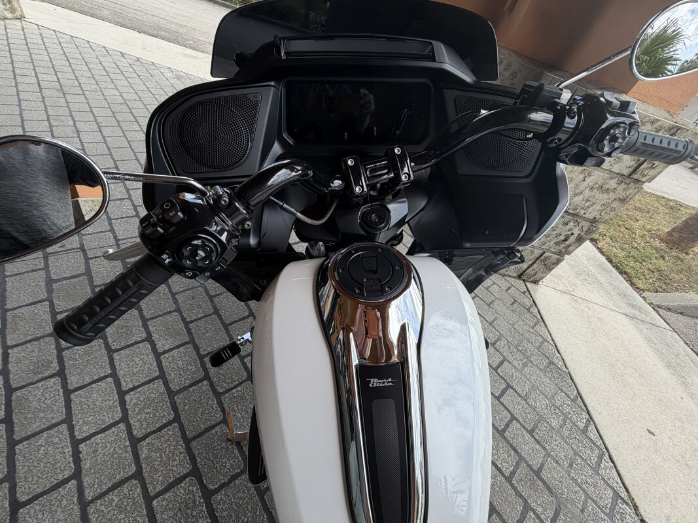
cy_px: 262
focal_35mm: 14
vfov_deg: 85.7
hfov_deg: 102.1
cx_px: 349
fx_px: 282
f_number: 2.2
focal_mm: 2.22
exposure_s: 1/416
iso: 50
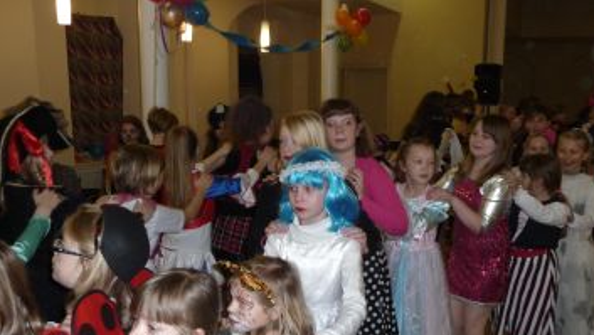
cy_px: 197
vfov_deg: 32.0
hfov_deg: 53.8
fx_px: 583
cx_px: 333
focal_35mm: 37
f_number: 3.4
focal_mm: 5
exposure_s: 1/30
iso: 200
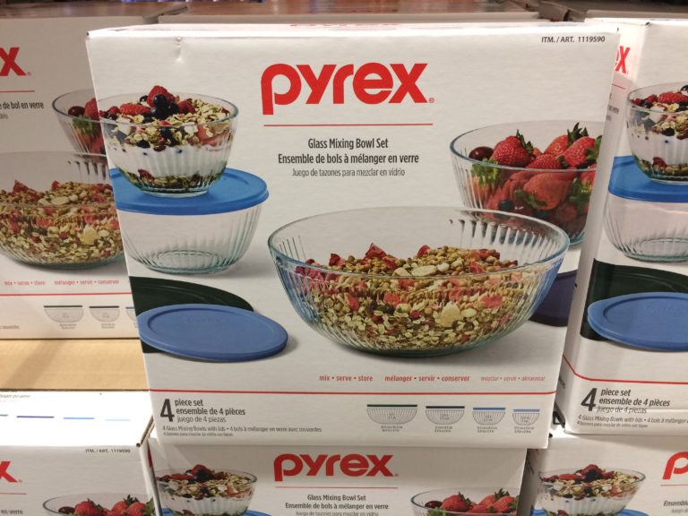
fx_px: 576
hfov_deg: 61.7
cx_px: 344
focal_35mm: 29
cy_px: 258
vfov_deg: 48.2
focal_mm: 4.15
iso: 160
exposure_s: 1/33
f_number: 2.2
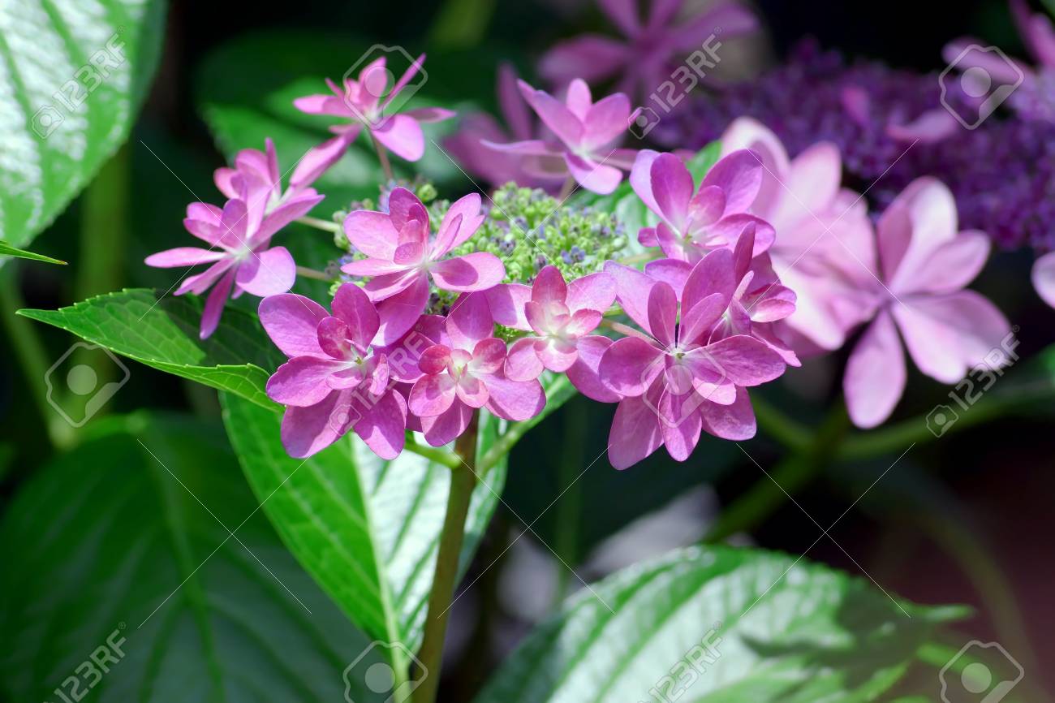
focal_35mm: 300
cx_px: 528
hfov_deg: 6.9
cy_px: 352
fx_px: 8789
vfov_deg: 4.6
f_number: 9
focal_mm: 200
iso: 400
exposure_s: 1/1000
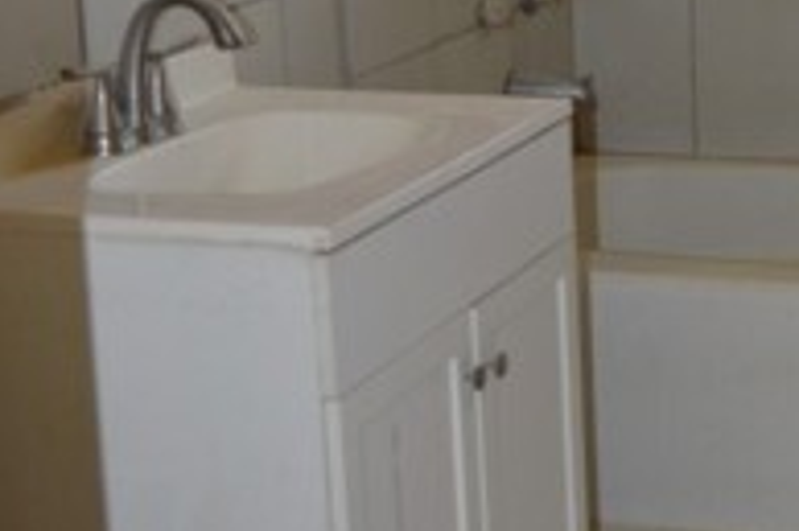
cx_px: 706
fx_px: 1974
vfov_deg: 15.0
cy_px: -37
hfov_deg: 22.4
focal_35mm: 89
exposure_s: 1/60
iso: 450
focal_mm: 18
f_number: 3.5
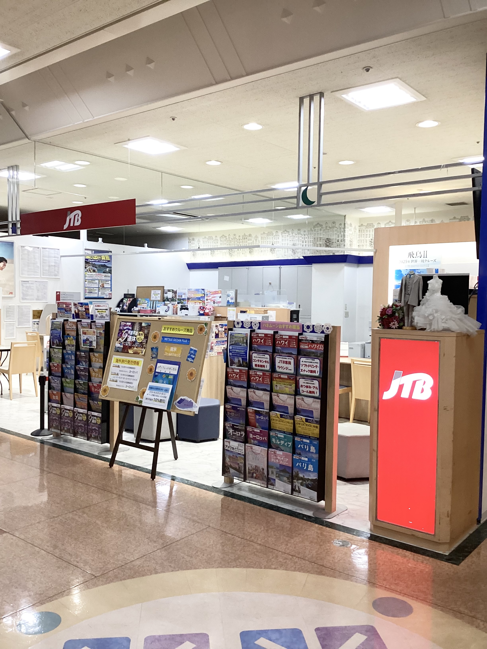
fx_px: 582
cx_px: 244
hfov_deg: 45.4
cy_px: 324
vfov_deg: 58.4
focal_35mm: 31
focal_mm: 3.3
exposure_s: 1/60
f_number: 2.4
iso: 160
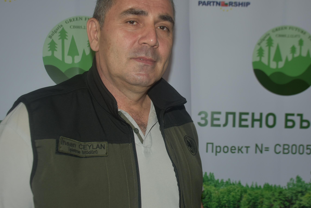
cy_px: 100
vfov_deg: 28.7
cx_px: 184
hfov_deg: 41.7
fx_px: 406
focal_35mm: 47
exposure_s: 1/60
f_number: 3.8
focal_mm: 24
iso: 100
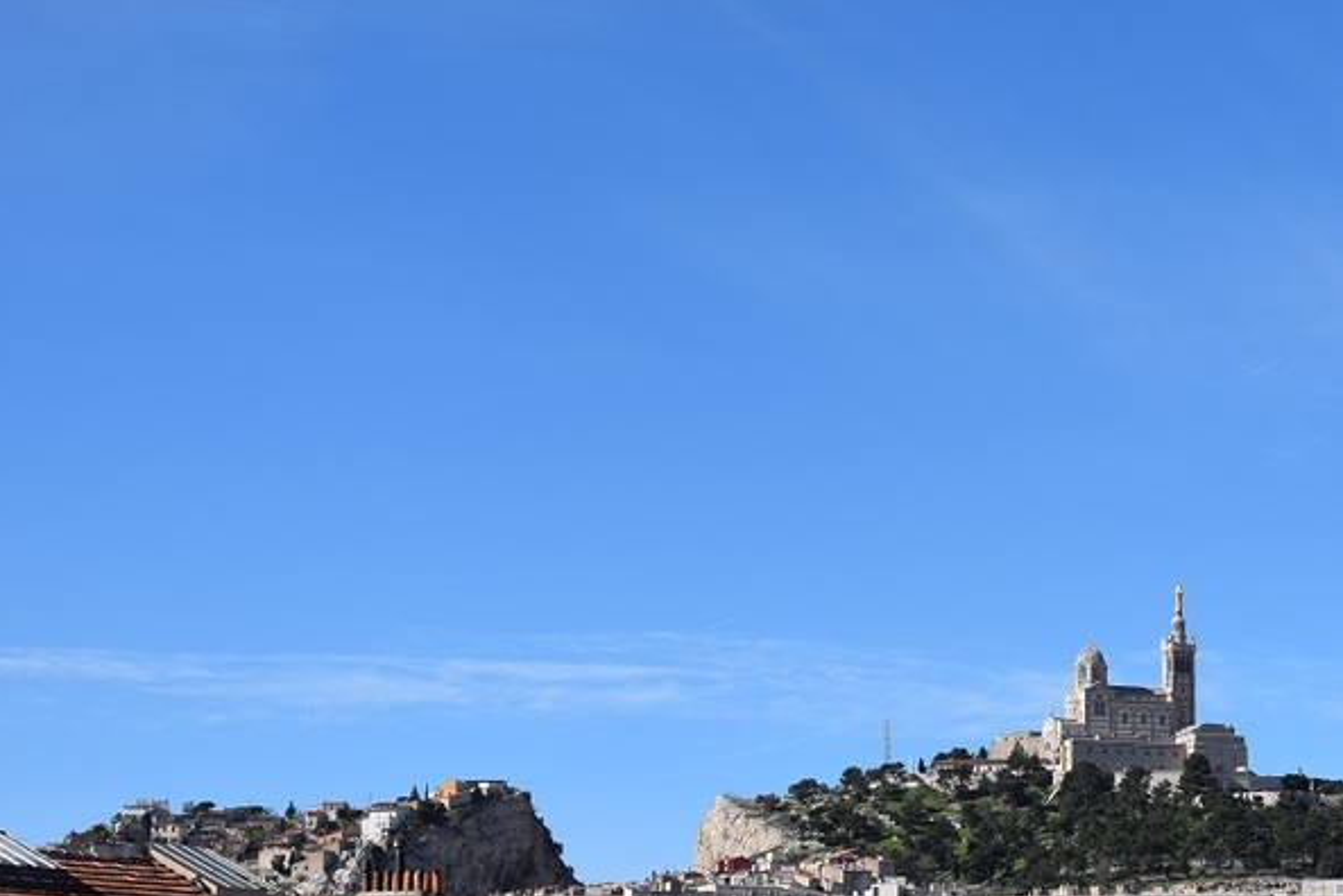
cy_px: 696
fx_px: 3210
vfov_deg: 15.8
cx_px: 1087
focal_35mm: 86
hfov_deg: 23.3
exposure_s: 1/500
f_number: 11
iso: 200
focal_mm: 34
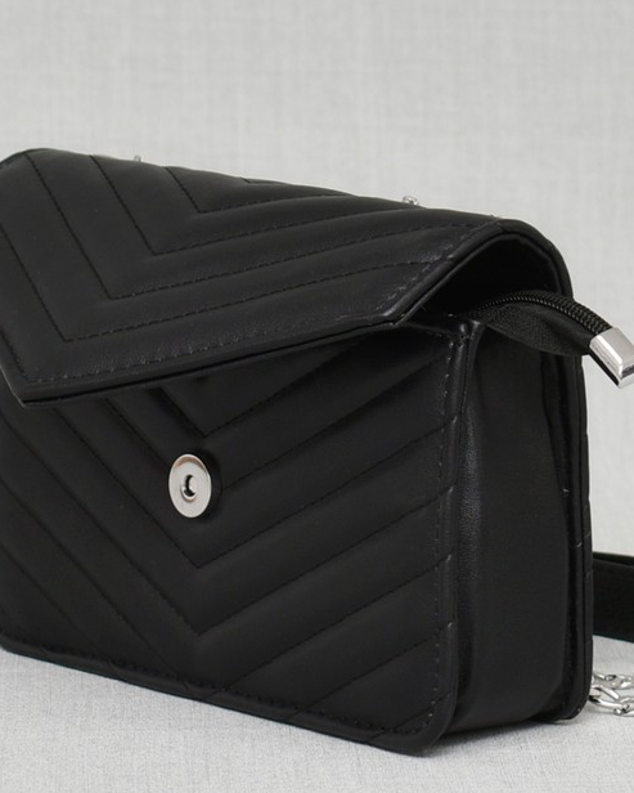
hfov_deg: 9.6
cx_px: 406
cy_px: 431
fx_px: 3775
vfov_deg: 12.0
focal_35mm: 161
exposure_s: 1/60
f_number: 5.6
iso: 100
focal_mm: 55
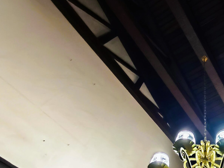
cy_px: 132
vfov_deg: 42.4
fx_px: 207
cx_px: 210
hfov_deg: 49.2
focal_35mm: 32
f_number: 2.2
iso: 640
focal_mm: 1.91
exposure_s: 1/24
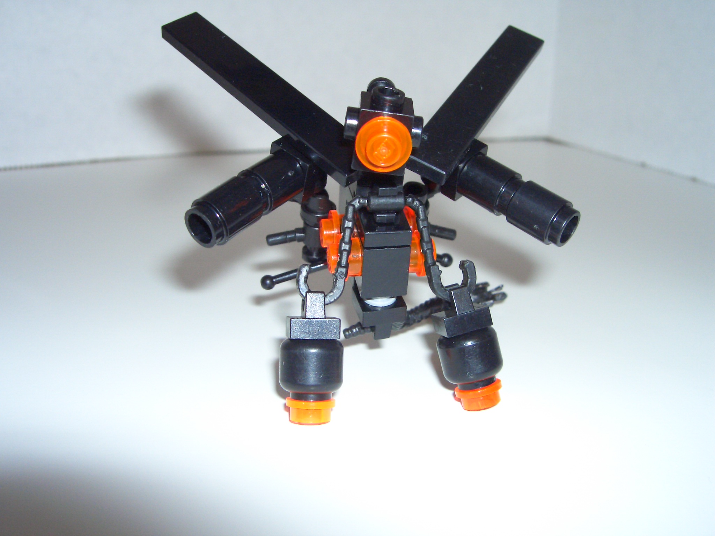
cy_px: 268
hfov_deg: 47.9
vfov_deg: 36.8
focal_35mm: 39
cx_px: 358
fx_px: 806
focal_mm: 8
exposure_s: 1/60
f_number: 4.8
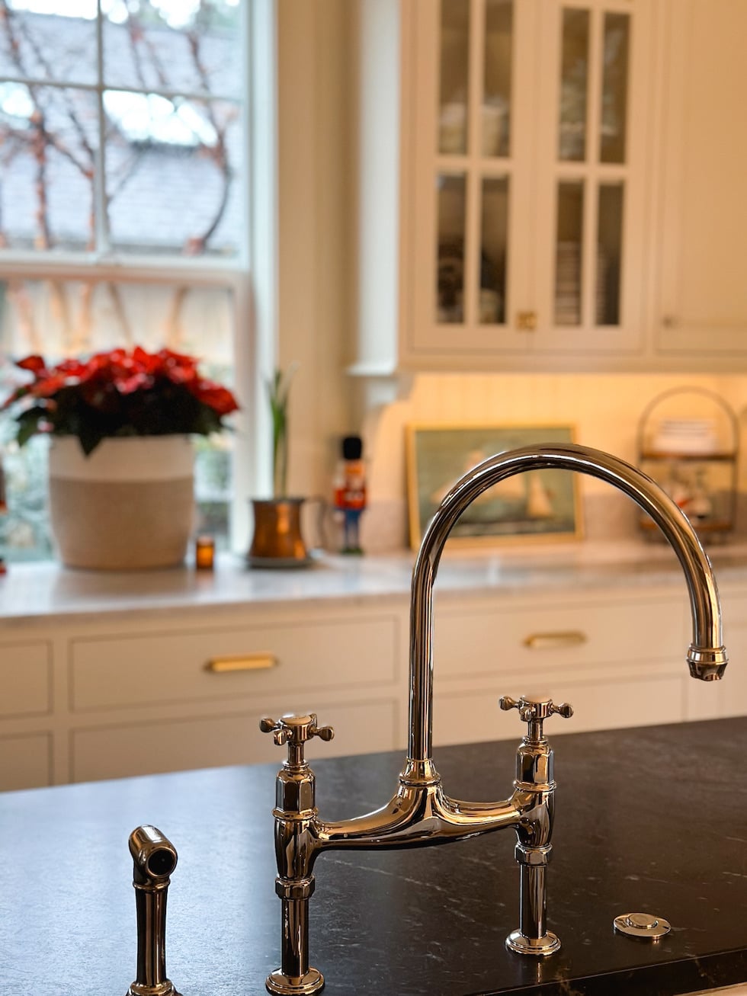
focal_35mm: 48
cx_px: 374
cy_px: 498
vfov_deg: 39.7
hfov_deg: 30.3
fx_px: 1381
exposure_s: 1/40
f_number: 1.8
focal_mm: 6.86
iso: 400
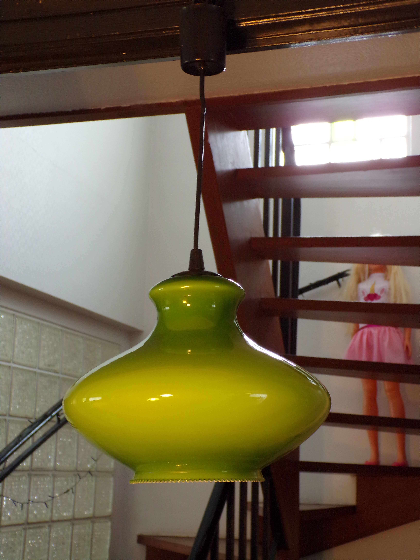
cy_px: 280
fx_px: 906
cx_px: 210
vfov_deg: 34.3
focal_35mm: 56
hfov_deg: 26.1
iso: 324
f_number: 3.7
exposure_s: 1/20
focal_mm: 10.1
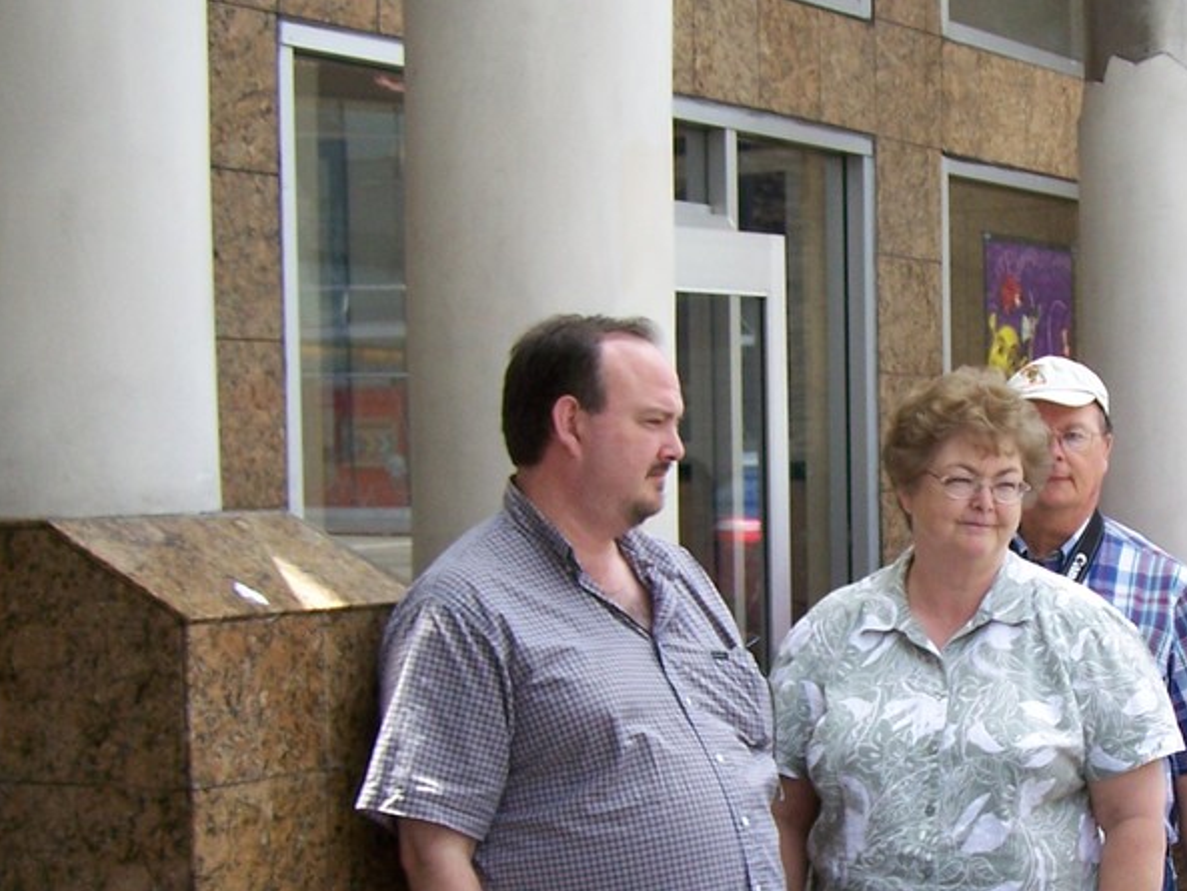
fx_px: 2812
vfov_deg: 17.9
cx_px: 1039
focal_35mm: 82
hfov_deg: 23.3
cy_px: 670
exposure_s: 1/320
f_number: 2.8
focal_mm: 6.3
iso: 80
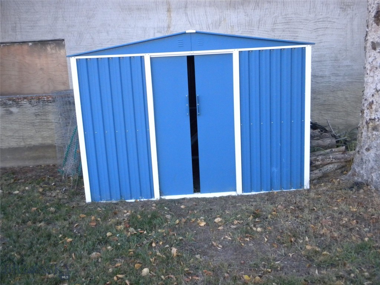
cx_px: 190
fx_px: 406
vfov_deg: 38.7
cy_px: 142
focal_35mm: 37
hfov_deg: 50.1
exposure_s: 1/144
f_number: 3.5
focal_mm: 6.6
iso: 452
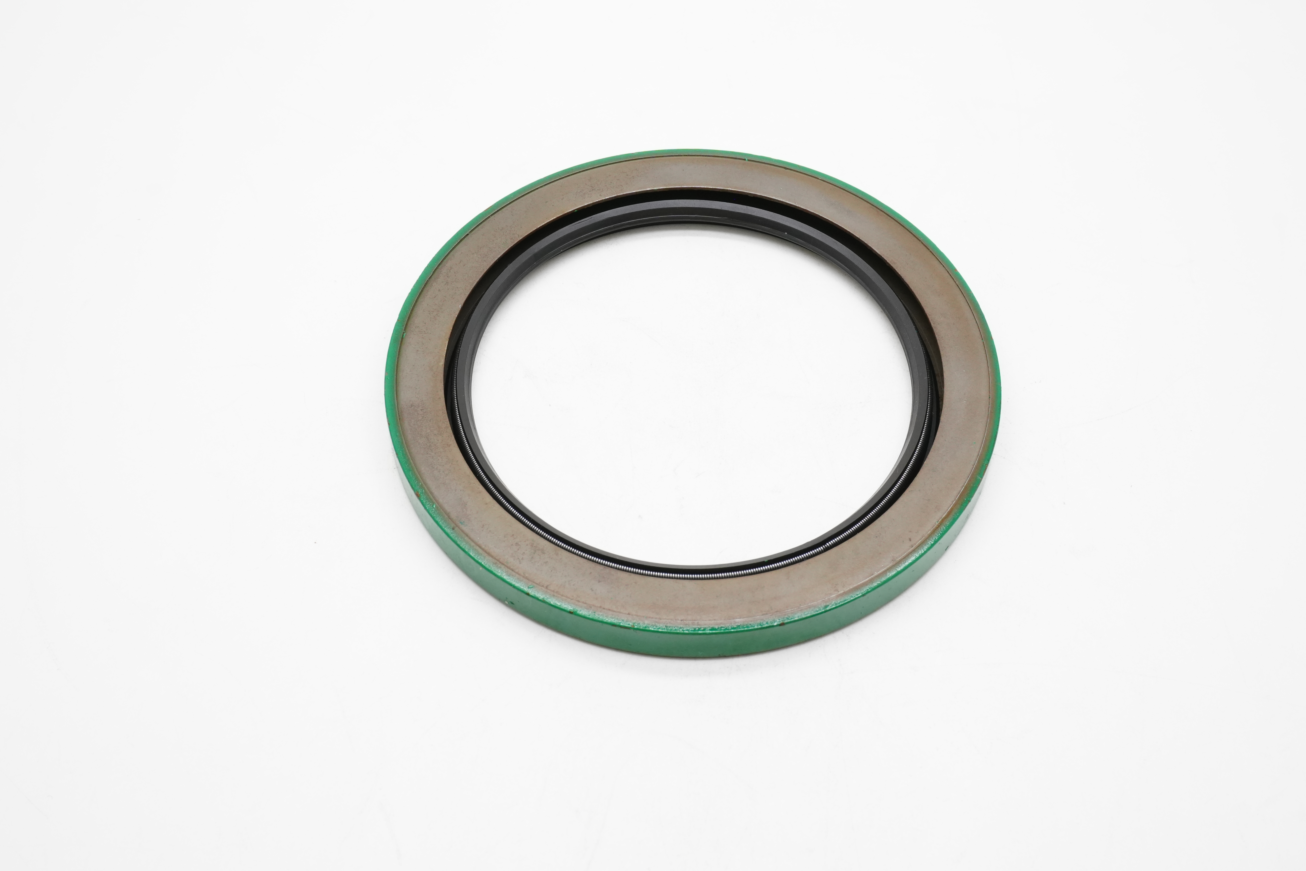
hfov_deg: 41.1
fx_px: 1741
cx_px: 653
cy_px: 436
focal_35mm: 48
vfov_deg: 28.1
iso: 800
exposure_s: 1/60
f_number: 11
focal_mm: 32
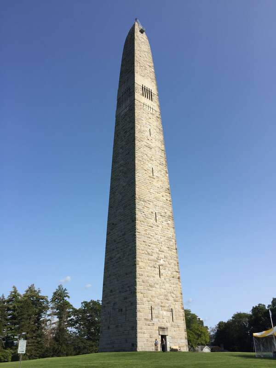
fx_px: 308
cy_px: 184
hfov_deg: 48.2
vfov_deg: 61.7
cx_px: 138
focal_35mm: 29
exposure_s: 1/1980
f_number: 2.2
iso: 32
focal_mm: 4.15
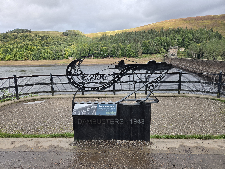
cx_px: 112
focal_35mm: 23
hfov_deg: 73.9
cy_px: 84
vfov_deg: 58.9
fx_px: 149
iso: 80
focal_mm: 5.4
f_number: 1.8
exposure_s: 1/1441
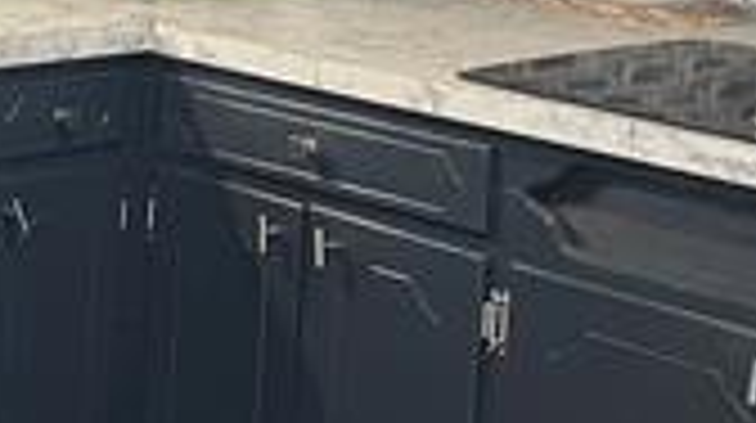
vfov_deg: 10.9
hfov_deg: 17.7
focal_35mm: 108
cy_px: -130
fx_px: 2162
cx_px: -396
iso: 160
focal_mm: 5.1
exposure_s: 1/60
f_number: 1.6
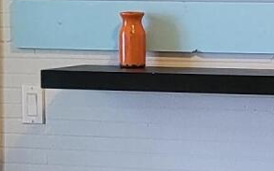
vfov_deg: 7.0
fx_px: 1404
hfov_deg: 11.1
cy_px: 143
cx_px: 263
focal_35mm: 188
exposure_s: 1/40
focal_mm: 4.25
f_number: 1.8
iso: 160
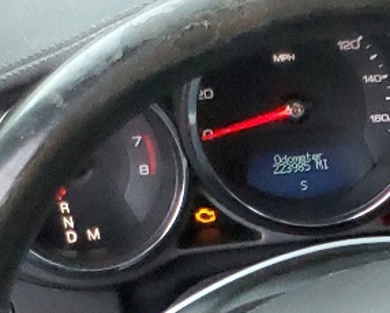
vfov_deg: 9.9
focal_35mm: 142
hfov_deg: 12.1
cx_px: 772
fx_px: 1640
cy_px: 667
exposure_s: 1/60.2
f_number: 1.5
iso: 369
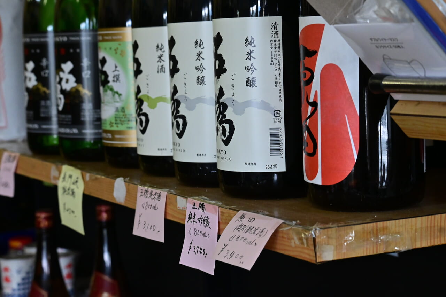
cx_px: 223
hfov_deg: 23.4
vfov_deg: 15.7
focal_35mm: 87
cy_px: 148
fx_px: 1078
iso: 2800
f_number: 8
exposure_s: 1/125
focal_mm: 58
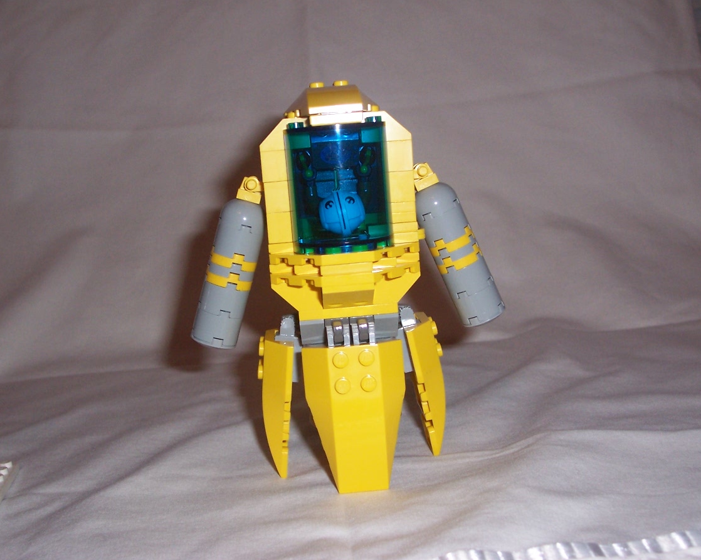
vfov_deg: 34.1
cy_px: 281
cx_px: 352
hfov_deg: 42.0
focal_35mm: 44
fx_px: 913
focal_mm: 7
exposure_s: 1/60
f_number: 3
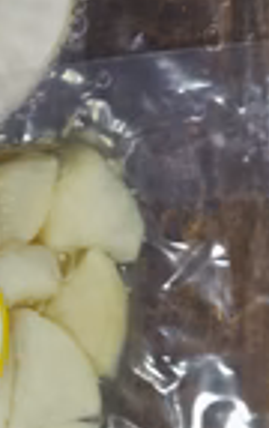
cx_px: -146
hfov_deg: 17.2
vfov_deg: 30.1
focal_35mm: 68
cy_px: 210
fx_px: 794
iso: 389
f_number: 1.9
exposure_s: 1/60
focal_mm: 5.56
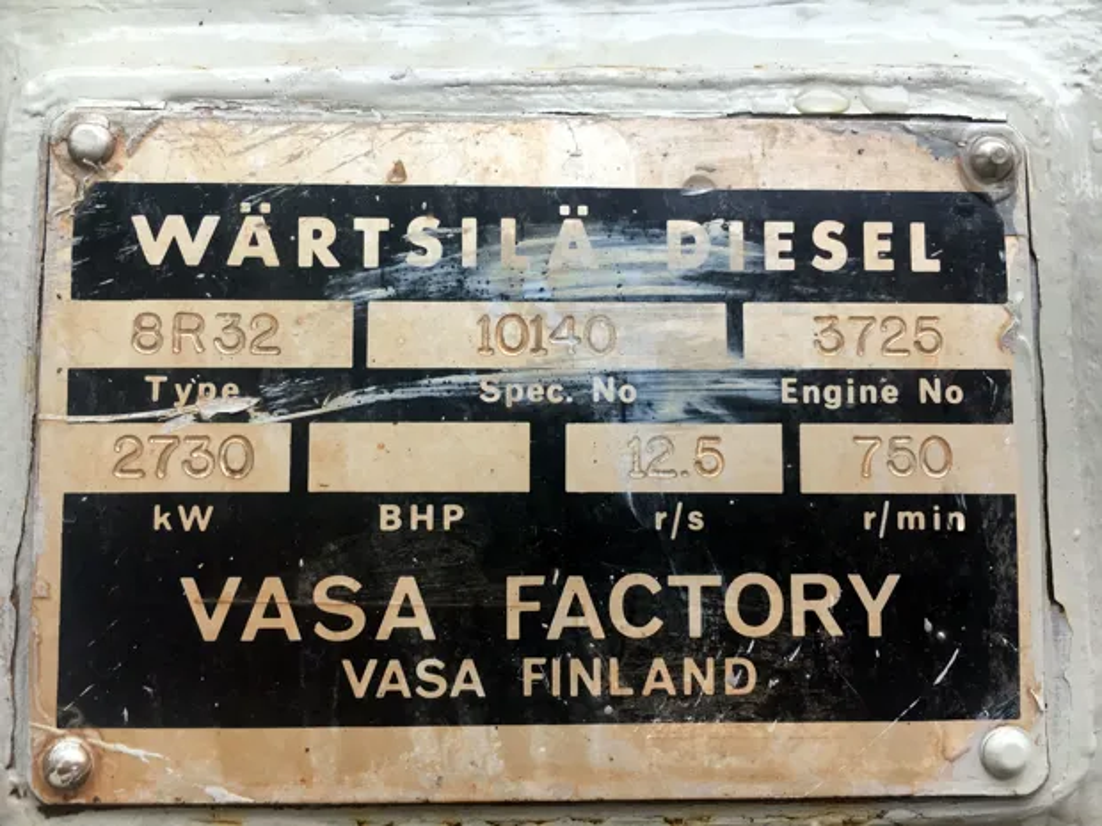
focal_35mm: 29
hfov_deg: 61.7
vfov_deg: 48.2
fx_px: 923
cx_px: 551
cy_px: 413
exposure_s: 1/100
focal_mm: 4.15
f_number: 2.2
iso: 40
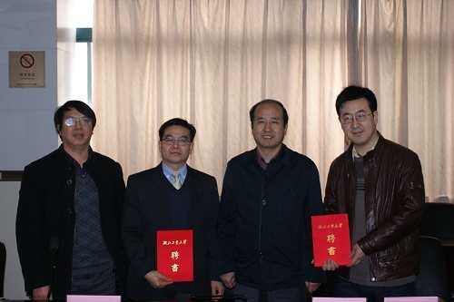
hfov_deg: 37.9
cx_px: 227
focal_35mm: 52
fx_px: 662
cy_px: 151
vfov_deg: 25.7
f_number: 5.6
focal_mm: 35
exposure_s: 1/60
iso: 400
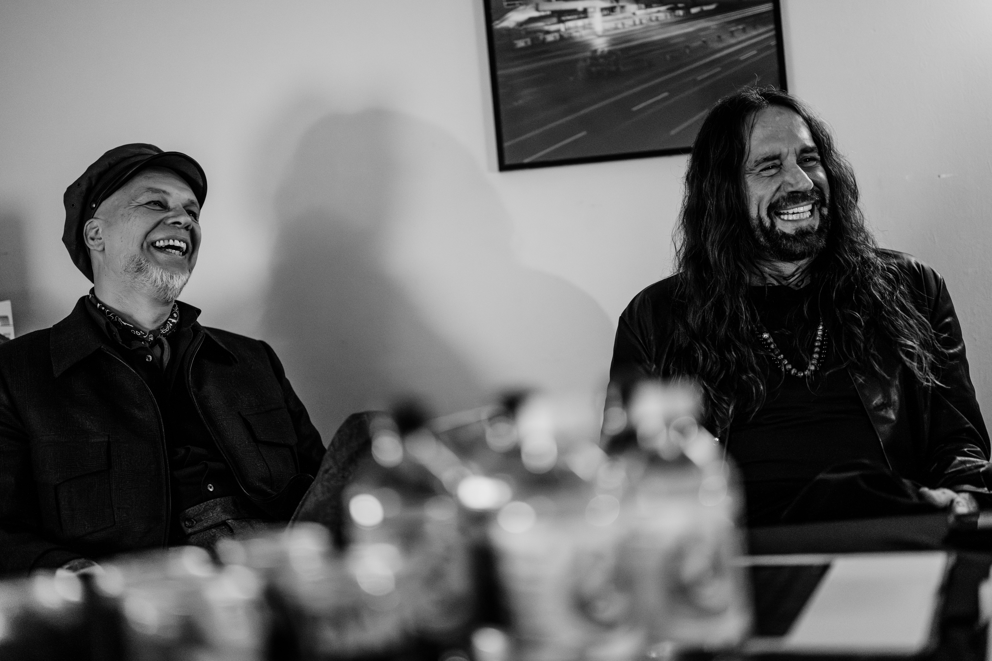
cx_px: 496
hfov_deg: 39.6
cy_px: 330
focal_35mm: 50
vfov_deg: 27.0
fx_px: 1378
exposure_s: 1/160
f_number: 1.8
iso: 2500
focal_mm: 50
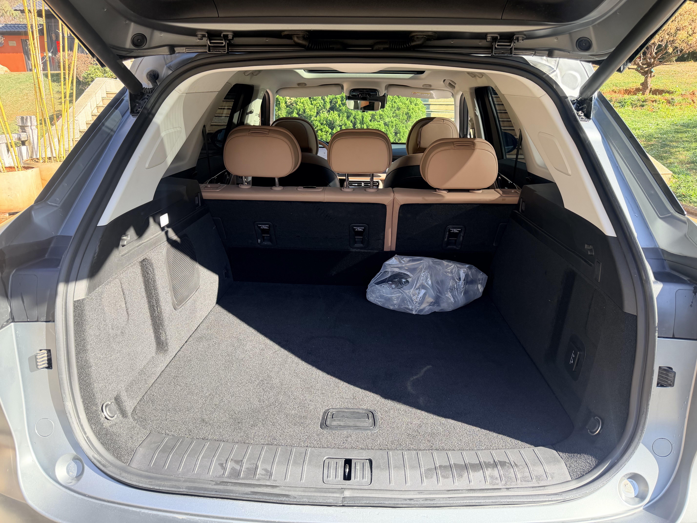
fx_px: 483
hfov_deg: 71.6
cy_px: 262
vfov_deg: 56.8
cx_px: 348
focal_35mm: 24
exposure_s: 1/391
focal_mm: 6.76
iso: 100
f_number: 1.78
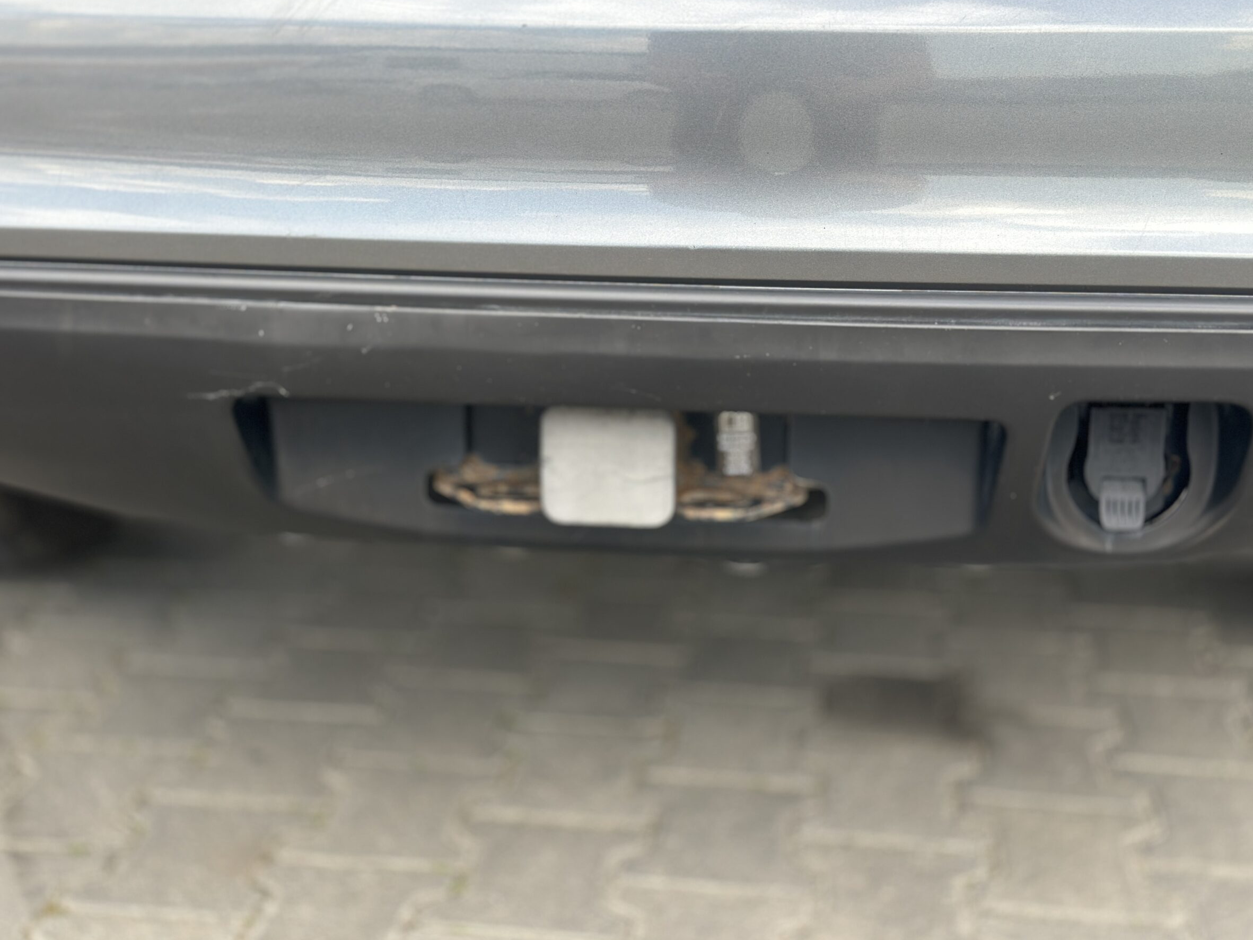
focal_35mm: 52
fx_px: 1882
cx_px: 585
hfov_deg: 36.8
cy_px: 460
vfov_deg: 28.0
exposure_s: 1/469
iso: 80
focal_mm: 6.86
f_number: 1.78
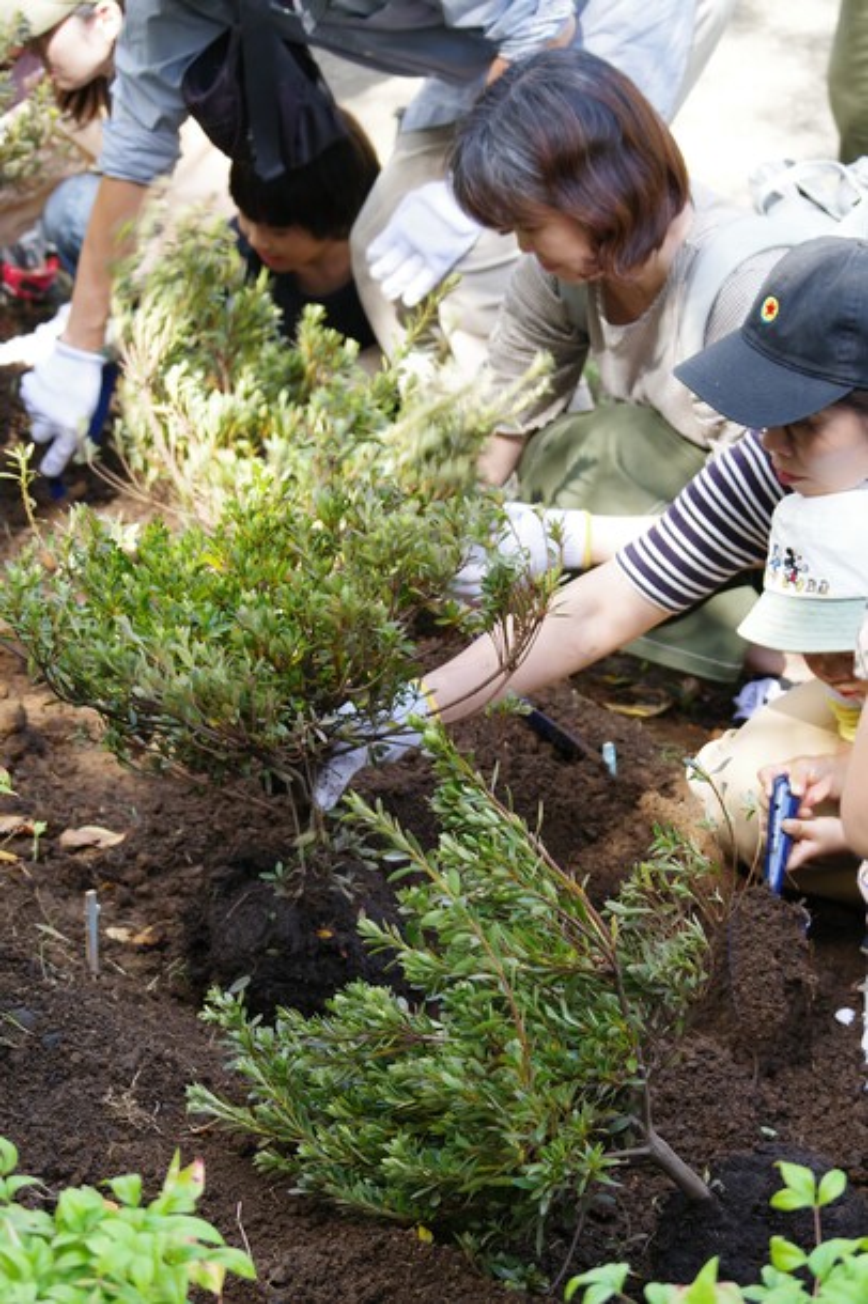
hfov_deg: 16.1
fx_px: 3077
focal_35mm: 85
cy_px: 652
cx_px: 434
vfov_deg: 23.9
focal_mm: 55
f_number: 4.5
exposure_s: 1/100
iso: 400
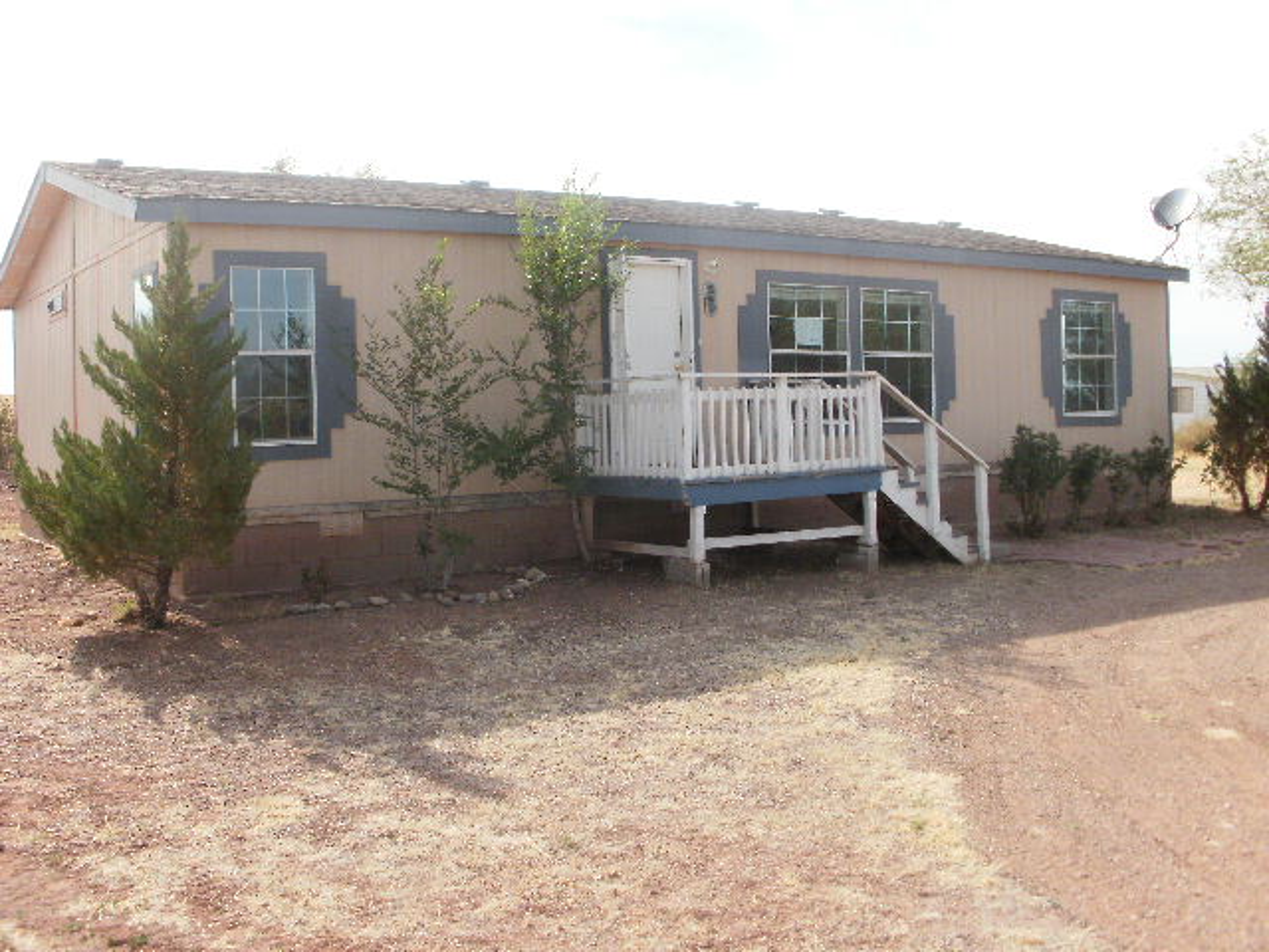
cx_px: 634
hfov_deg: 51.4
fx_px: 1320
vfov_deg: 39.7
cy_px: 476
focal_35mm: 36
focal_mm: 6.3
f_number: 5.6
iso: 100
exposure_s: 1/320
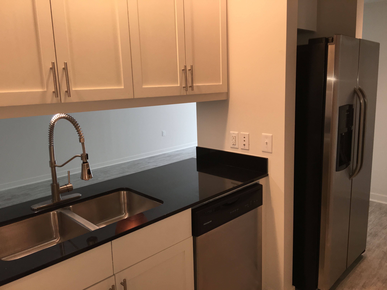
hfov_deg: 61.7
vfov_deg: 48.2
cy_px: 145
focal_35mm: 29
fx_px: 324
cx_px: 194
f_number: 2.2
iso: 50
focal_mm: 4.15
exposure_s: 1/30
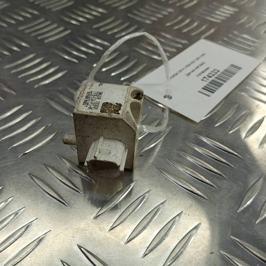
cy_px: 133
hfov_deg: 51.0
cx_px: 117
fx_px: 278
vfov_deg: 51.1
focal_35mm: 32
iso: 119
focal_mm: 4.11
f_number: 1.6
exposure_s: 1/100
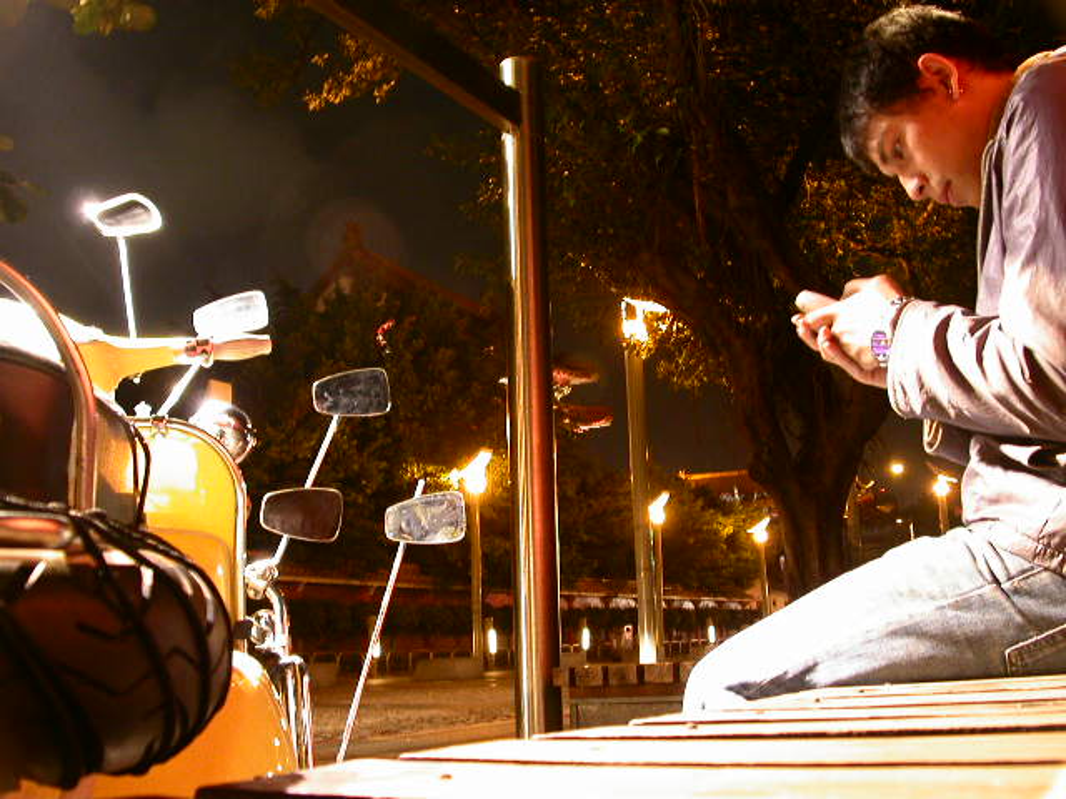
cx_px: 533
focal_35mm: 38
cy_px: 400
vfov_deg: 37.7
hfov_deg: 49.0
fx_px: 1170
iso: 198
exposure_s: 1/2.4
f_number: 2.6
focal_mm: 7.85
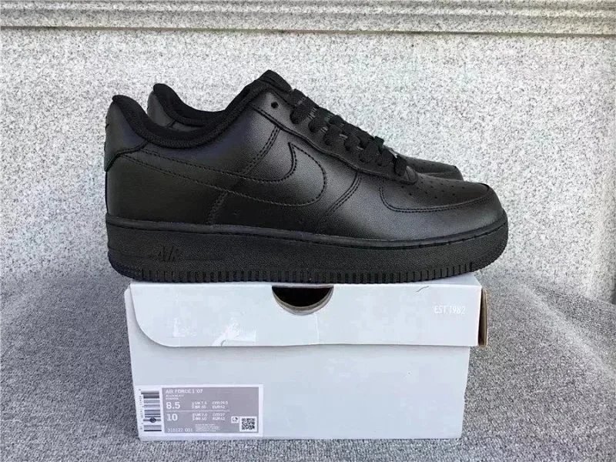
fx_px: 552
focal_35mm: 31
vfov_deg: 45.4
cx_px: 308
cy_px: 231
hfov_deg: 58.4
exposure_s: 1/130
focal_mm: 3.3
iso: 25
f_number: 2.4
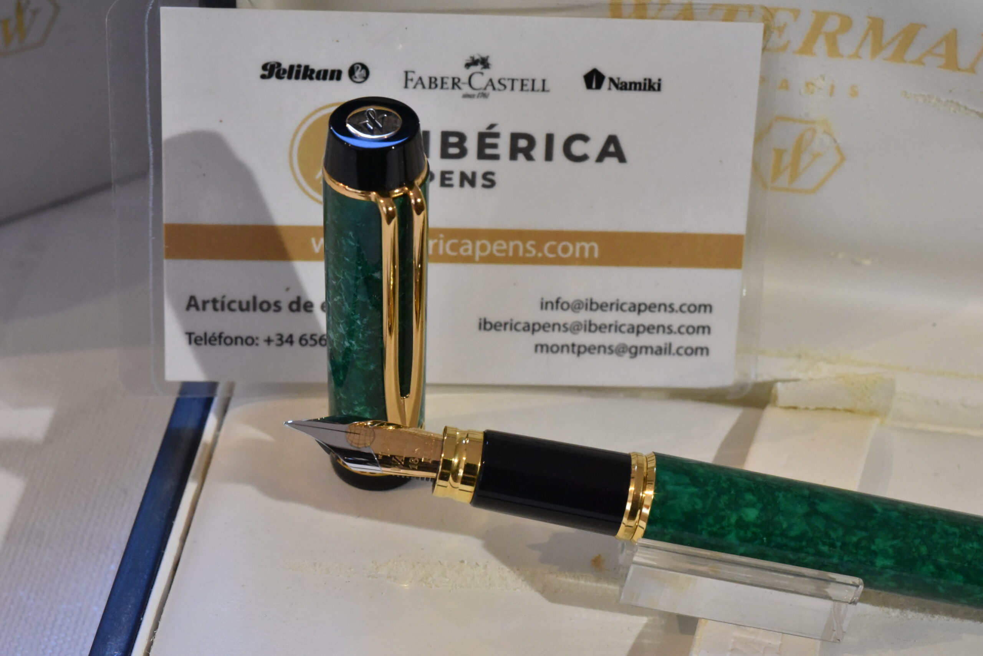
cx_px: 492
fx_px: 1639
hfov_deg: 33.4
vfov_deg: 22.6
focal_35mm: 60
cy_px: 328
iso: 11400
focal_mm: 60
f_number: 20
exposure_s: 1/50
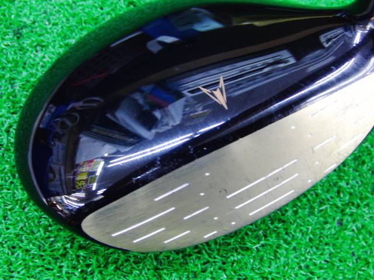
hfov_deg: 50.1
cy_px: 140
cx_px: 187
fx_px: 400
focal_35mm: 37
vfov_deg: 38.7
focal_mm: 6.42
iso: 400
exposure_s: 1/15
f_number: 3.6
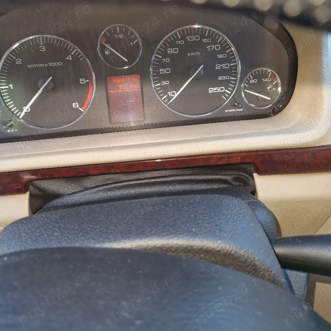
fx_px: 303
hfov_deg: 57.3
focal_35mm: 28
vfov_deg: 56.9
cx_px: 166
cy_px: 134
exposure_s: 1/100
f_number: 1.8
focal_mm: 5.4
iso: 200
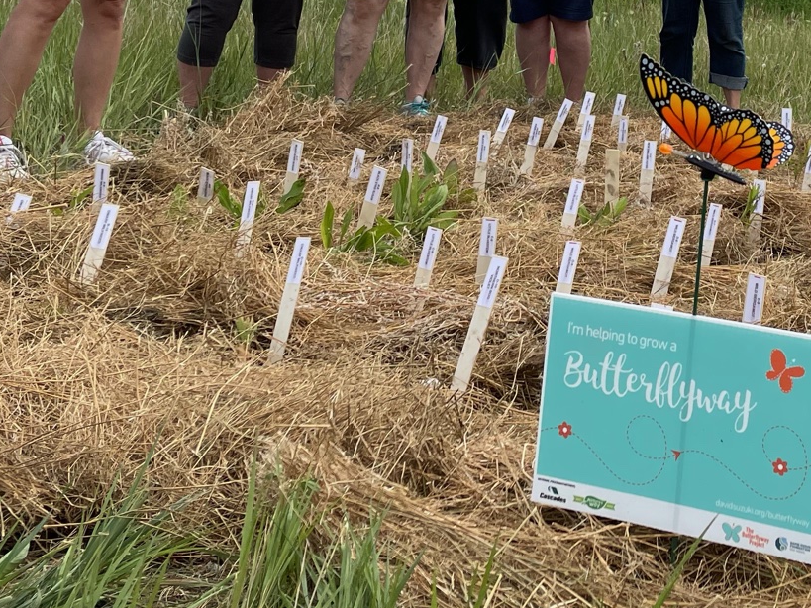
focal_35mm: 64
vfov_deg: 22.0
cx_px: 652
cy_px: -8
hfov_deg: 29.6
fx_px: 1499
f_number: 1.6
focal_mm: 4.2
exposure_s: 1/4651
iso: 32
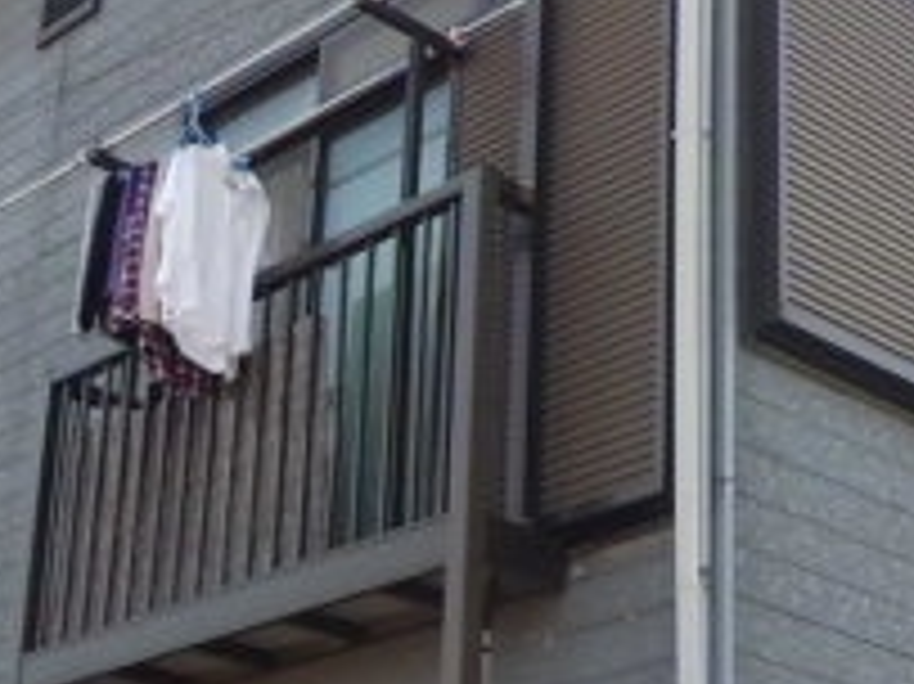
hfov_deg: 23.7
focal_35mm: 82
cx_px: 612
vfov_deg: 17.7
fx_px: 2164
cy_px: 621
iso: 100
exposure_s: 1/640
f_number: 2.8
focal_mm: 4.7
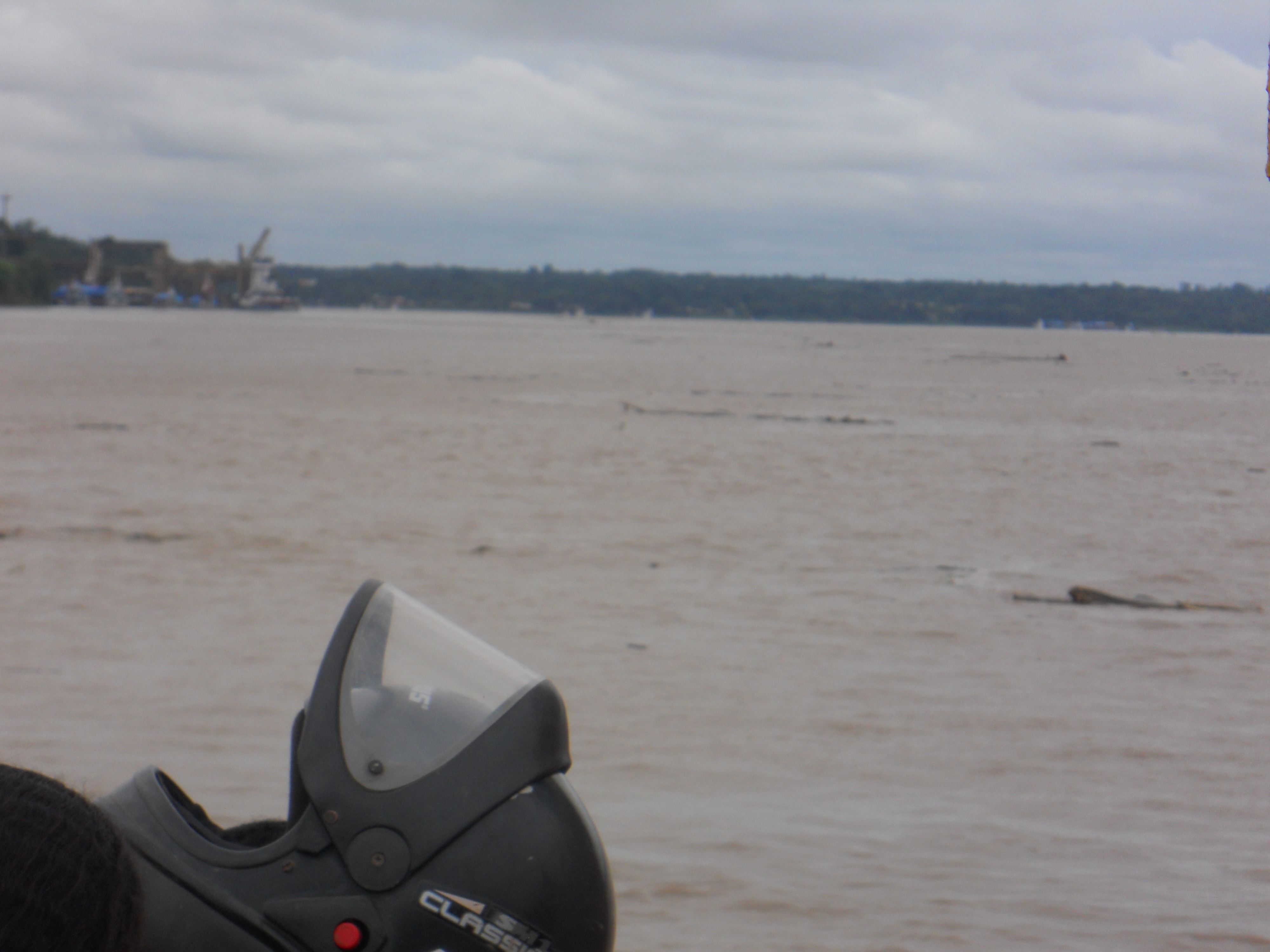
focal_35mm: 140
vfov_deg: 10.6
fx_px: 5136
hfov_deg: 14.1
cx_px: 635
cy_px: 476
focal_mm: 25
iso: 80
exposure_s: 1/400
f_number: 6.6
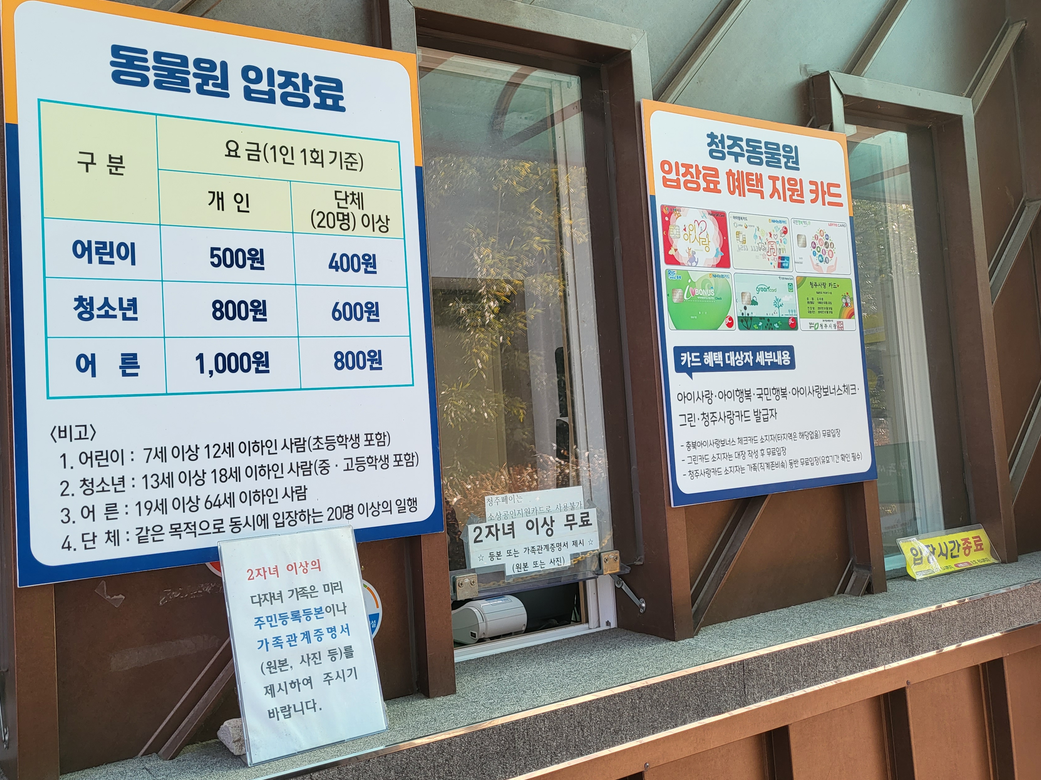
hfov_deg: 58.0
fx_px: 932
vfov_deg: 45.4
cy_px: 354
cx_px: 435
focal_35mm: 31
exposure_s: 1/196
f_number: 1.8
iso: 50
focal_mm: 4.25
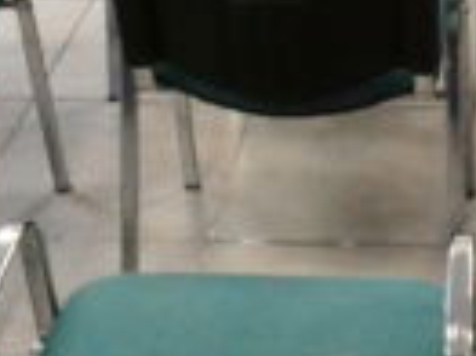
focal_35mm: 108
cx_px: 481
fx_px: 1484
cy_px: -243
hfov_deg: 17.8
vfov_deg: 12.7
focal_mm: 3.6
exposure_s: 1/20
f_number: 7.1
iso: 400
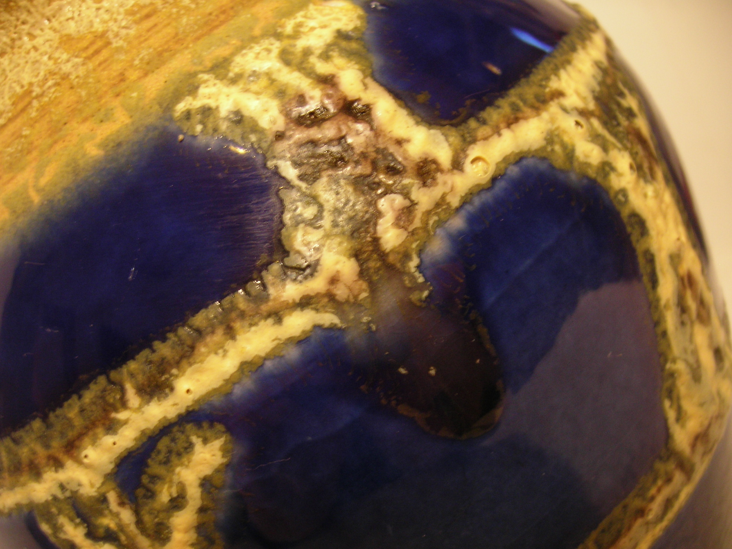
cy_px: 274
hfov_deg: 51.4
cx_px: 366
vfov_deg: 39.7
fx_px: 761
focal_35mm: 36
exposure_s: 1/8
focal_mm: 60
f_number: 2.8
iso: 128
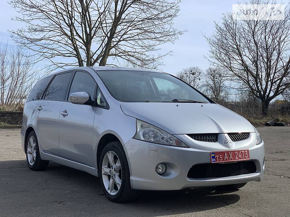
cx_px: 145
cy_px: 108
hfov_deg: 36.8
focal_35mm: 52
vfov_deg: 28.0
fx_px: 436
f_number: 2.4
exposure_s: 1/1295
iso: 16
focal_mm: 6
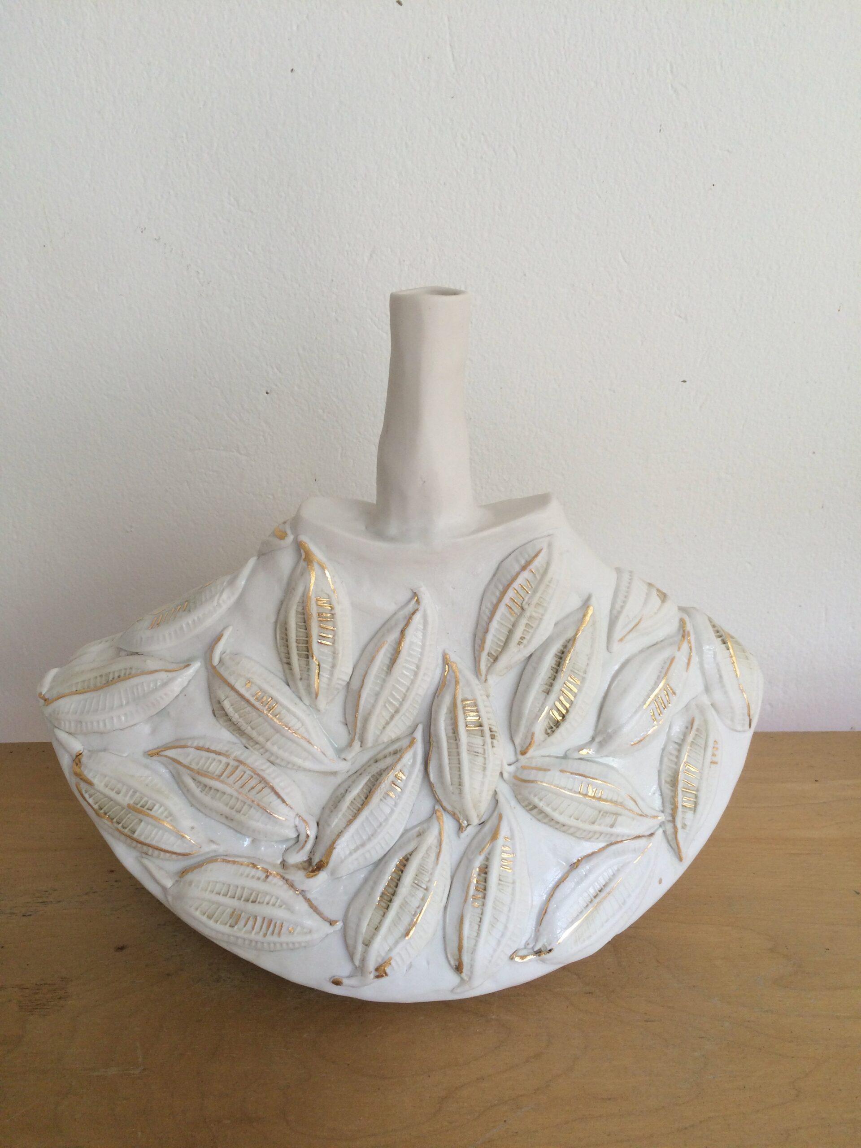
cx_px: 430
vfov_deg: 61.7
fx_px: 962
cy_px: 574
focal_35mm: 29
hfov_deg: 48.2
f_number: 2.2
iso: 64
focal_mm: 4.15
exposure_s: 1/120
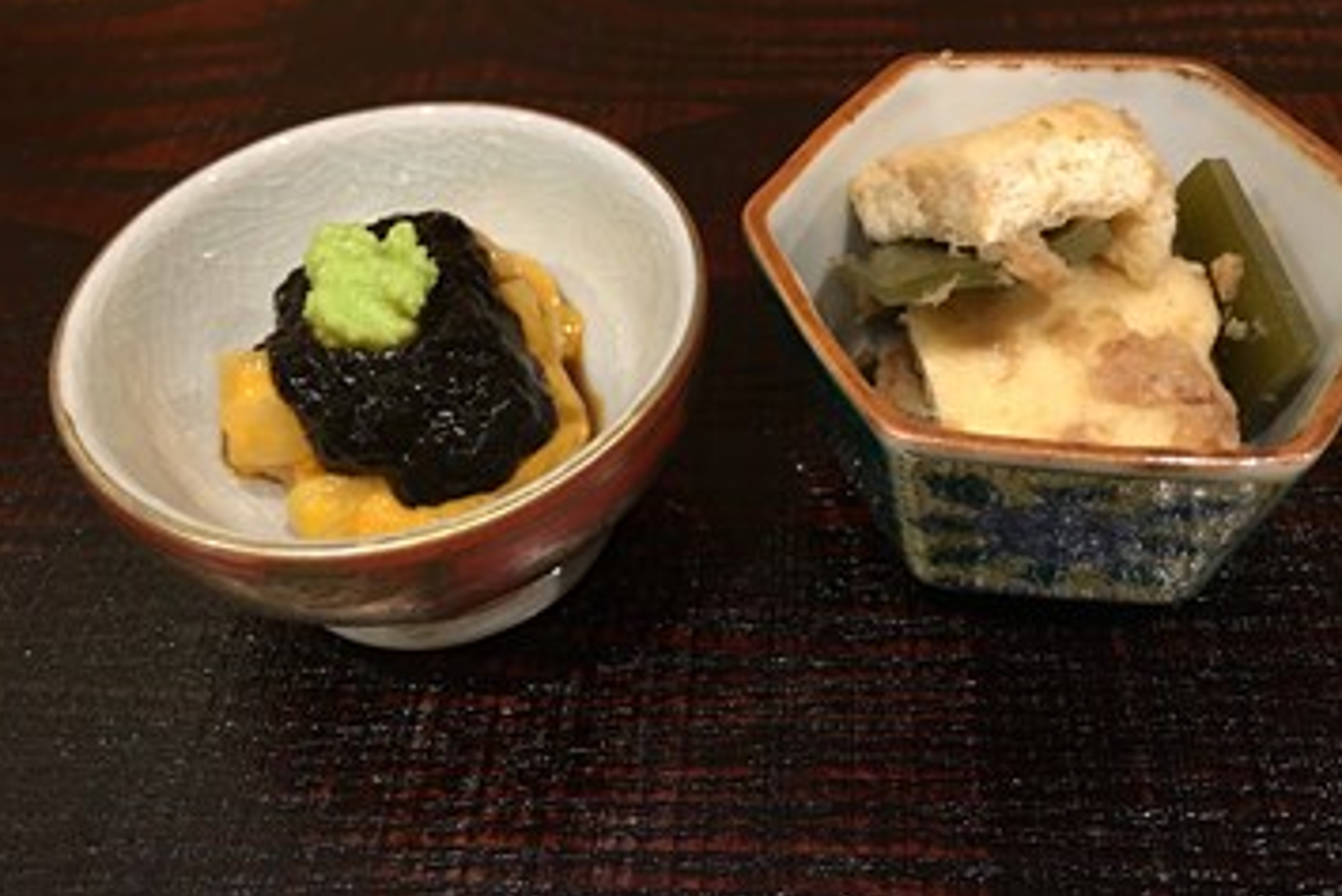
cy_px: 336
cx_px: 718
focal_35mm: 34
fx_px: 1268
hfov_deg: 55.7
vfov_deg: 38.7
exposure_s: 1/15
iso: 100
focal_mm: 4.15
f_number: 2.2
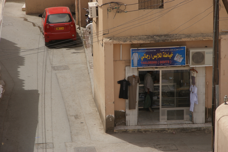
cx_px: 114
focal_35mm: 210
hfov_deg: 9.8
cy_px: 76
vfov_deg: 6.5
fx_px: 1329
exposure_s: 1/320
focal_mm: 140
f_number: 9
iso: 100
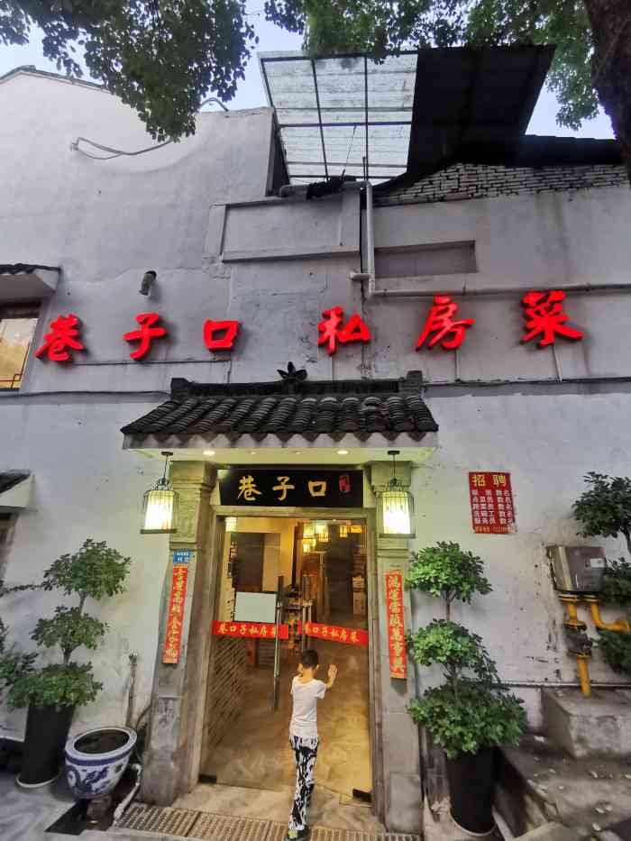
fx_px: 389
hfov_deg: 78.1
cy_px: 420
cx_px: 316
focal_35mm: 16
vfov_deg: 94.5
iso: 125
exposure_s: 1/50
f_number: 2.2
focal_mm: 2.35
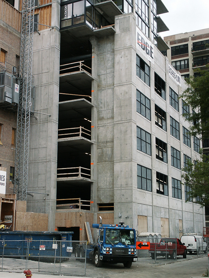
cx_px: 104
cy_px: 139
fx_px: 403
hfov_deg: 29.1
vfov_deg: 38.2
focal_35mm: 50
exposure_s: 1/125
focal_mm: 10.4
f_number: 8
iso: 64
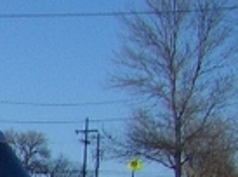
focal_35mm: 205
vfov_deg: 6.8
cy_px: 451
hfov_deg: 8.4
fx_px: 1406
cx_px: -433
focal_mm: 5.8
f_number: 2.6
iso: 50
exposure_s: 1/500
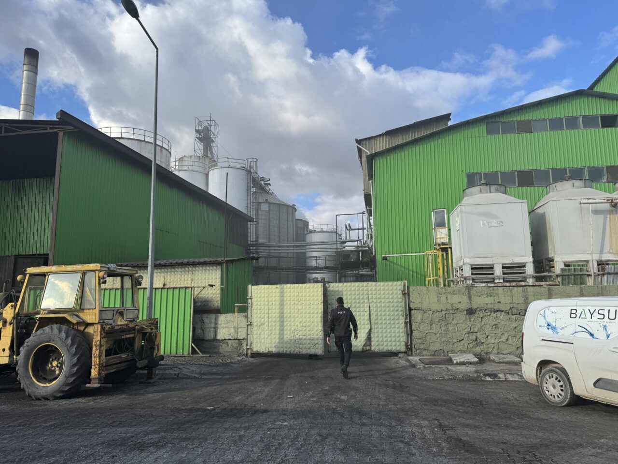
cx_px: 309
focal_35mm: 24
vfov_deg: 56.8
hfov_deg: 71.6
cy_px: 232
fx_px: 428
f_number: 1.78
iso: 80
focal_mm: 6.76
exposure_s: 1/2506
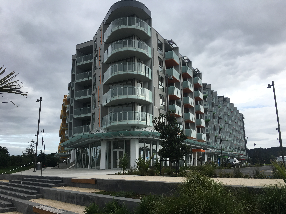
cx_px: 143
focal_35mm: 29
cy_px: 107
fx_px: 240
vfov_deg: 48.2
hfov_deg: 61.7
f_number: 2.2
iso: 25
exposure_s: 1/927
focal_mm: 4.15
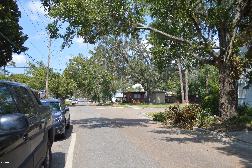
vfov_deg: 47.8
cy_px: 84
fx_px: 189
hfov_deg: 67.4
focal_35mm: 27
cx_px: 126
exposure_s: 1/500
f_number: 3.5
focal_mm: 18
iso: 100
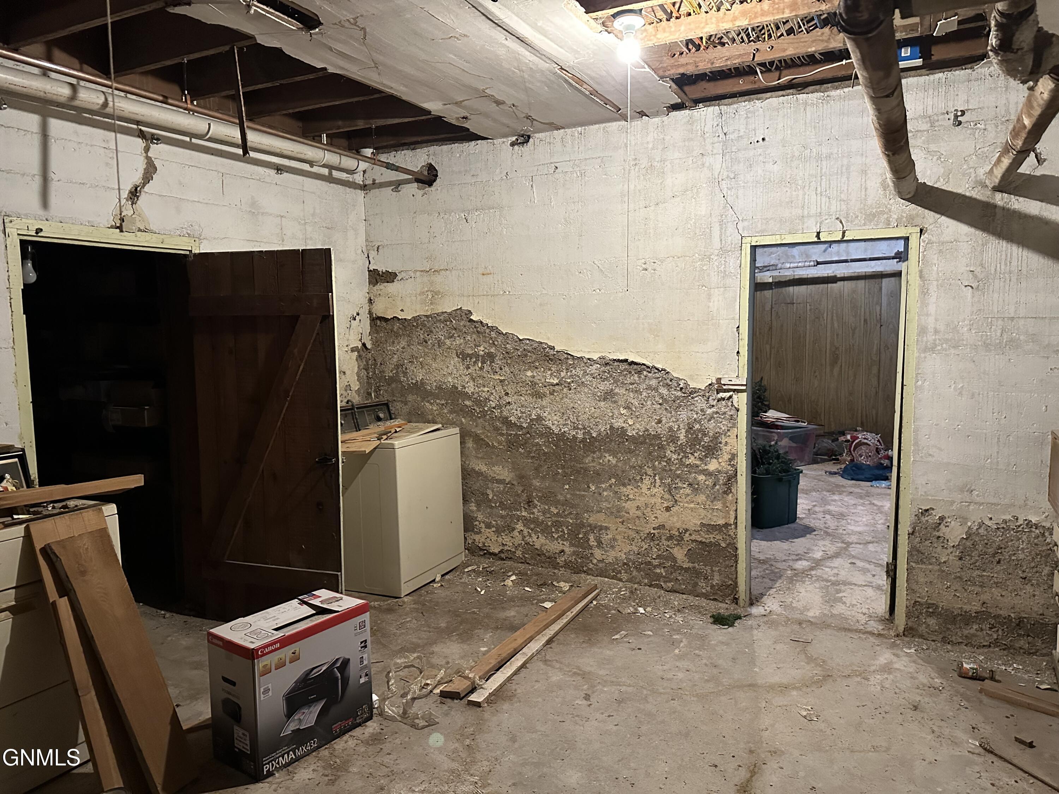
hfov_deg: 71.6
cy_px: 397
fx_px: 734
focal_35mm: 24
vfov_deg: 56.8
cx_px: 530
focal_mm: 6.86
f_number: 1.78
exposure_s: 1/40
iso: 800
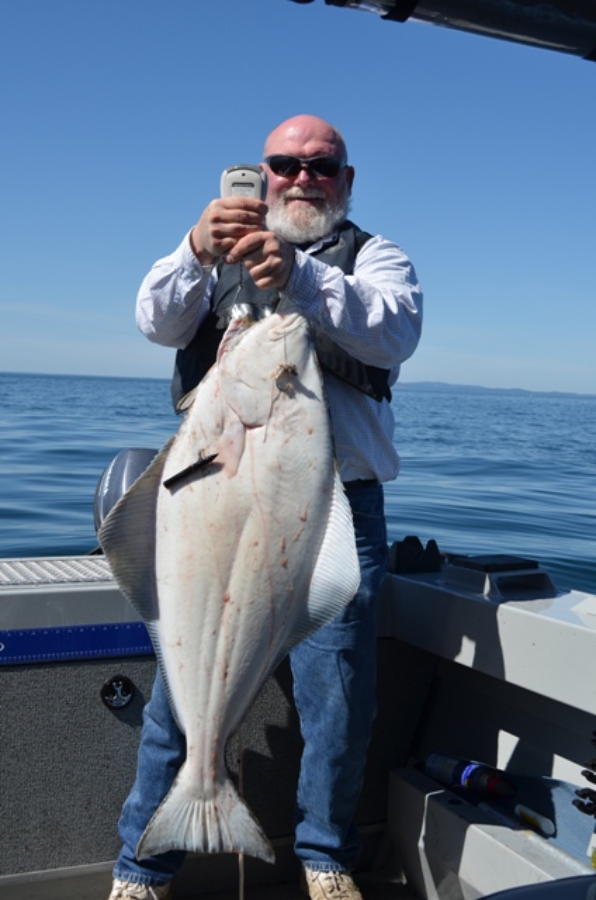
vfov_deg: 45.0
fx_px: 1085
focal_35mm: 44
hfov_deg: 30.7
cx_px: 298
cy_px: 450
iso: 100
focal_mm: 29
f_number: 9
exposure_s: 1/320
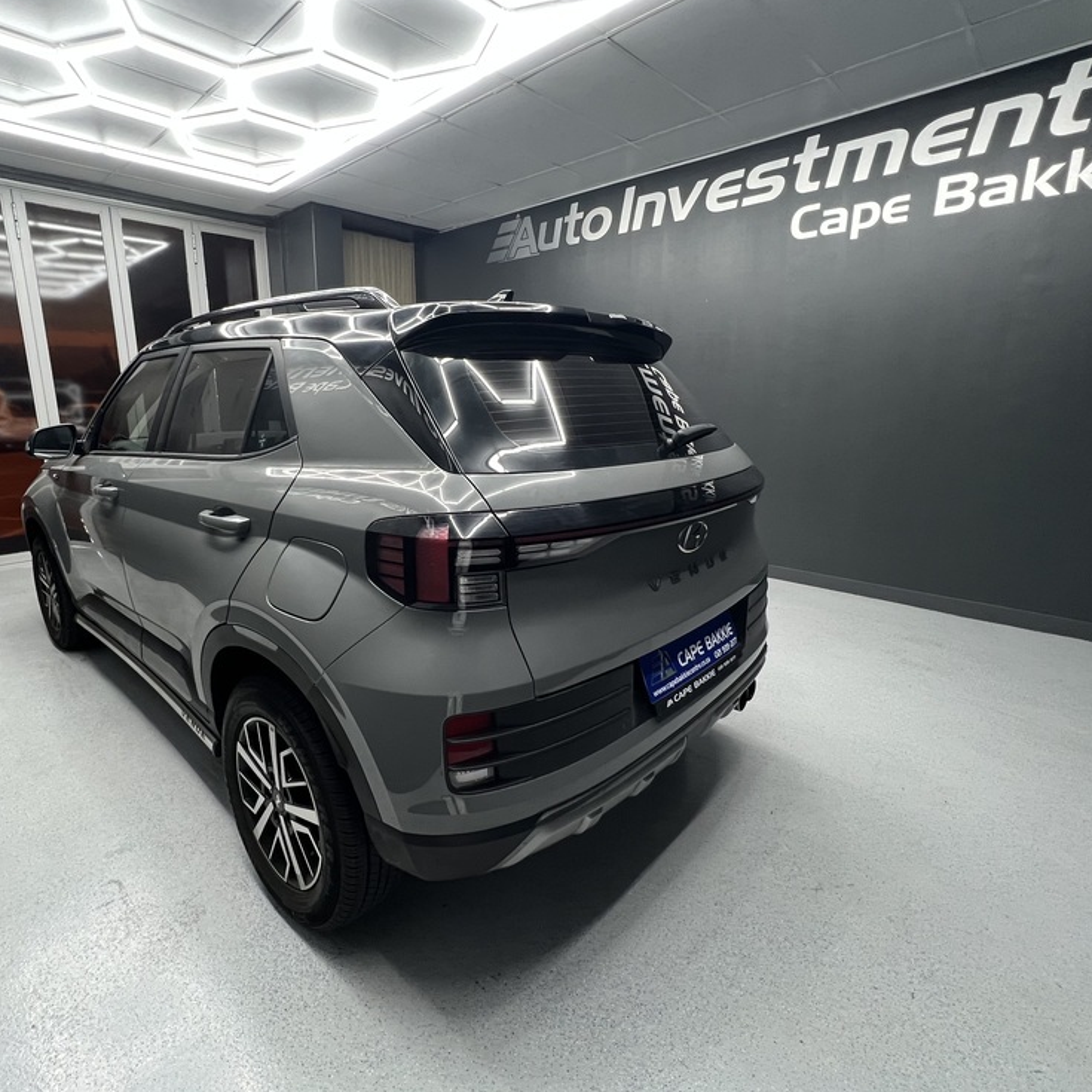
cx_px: 464
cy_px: 536
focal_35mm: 16
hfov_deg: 86.8
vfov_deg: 87.4
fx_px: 571
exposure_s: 1/50
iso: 200
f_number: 1.8
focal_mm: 1.57
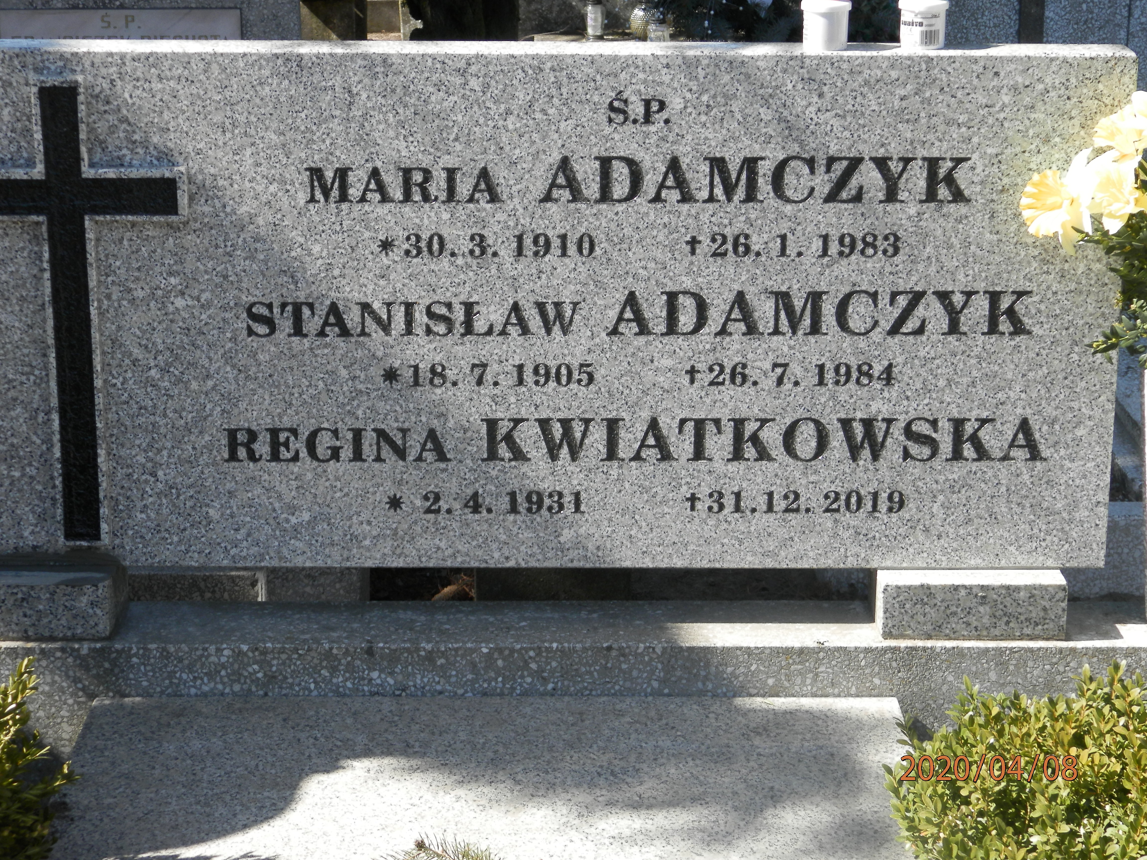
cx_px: 574
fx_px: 2253
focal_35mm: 68
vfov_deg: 21.6
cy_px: 430
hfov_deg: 28.6
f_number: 4
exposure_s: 1/250
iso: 80
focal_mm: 12.2
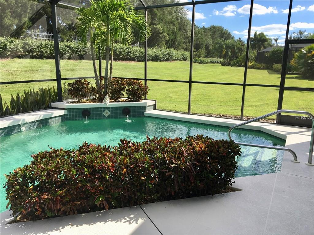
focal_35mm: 29
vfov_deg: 48.2
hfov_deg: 61.7
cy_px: 118
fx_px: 263
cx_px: 157
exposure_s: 1/836
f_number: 2.2
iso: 25
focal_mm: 4.15
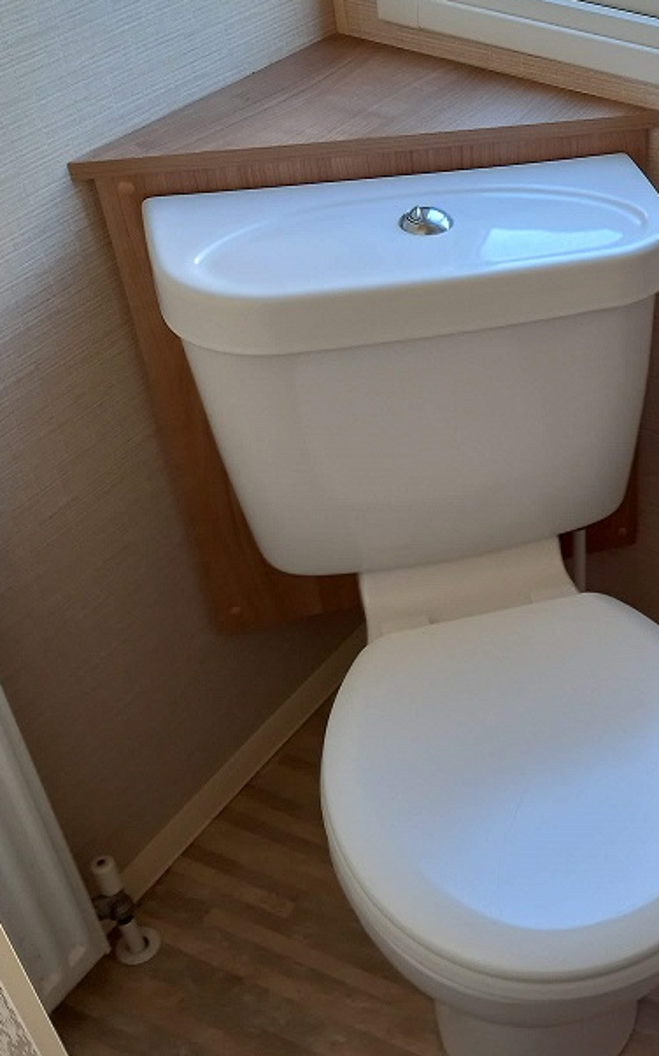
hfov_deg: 26.7
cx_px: 738
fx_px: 1265
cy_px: 549
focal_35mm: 44
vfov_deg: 45.3
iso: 125
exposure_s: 1/60
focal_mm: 4.6
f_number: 2
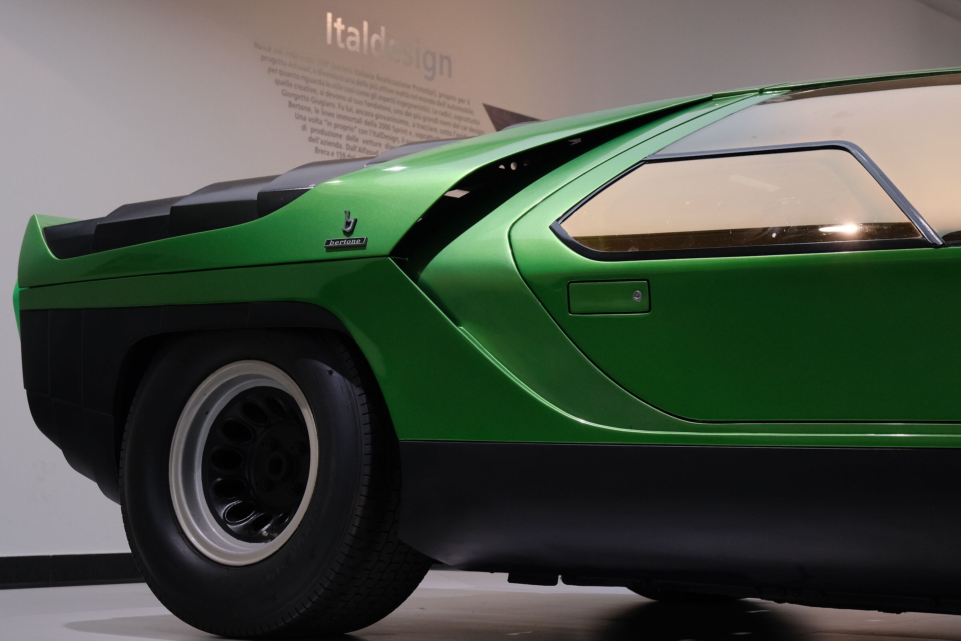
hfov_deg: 29.7
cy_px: 320
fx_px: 1815
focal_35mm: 68
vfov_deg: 20.0
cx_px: 480
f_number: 9
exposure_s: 1/42
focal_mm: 45.5
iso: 1600
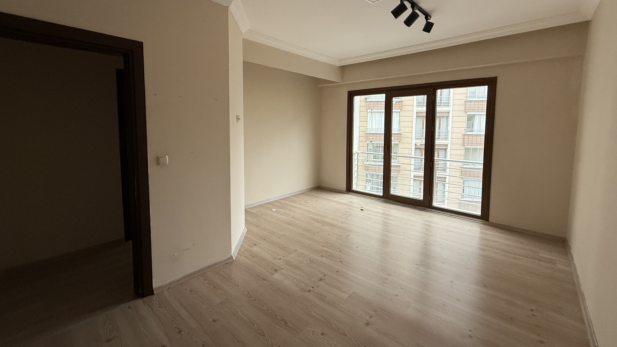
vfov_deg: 66.7
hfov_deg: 99.4
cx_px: 308
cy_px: 146
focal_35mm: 16
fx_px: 262
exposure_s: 1/99
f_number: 2.2
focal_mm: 2.22
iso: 200
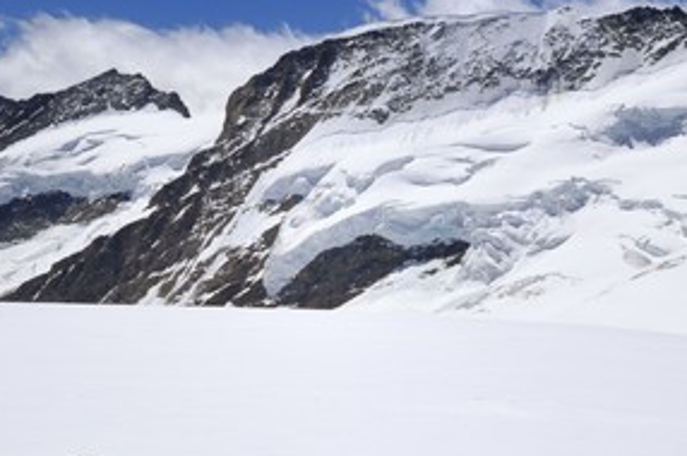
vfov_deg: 16.2
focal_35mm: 84
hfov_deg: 24.1
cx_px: 436
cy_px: 262
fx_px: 1601
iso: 100
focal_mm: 38
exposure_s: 1/250
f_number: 14
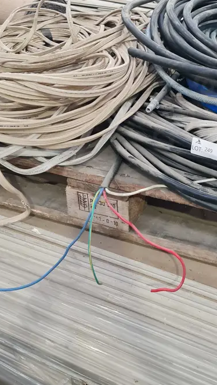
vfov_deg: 46.6
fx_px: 429
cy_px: 97
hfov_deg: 27.4
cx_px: 194
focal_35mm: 42
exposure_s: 1/100
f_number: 1.8
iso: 320
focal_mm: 7
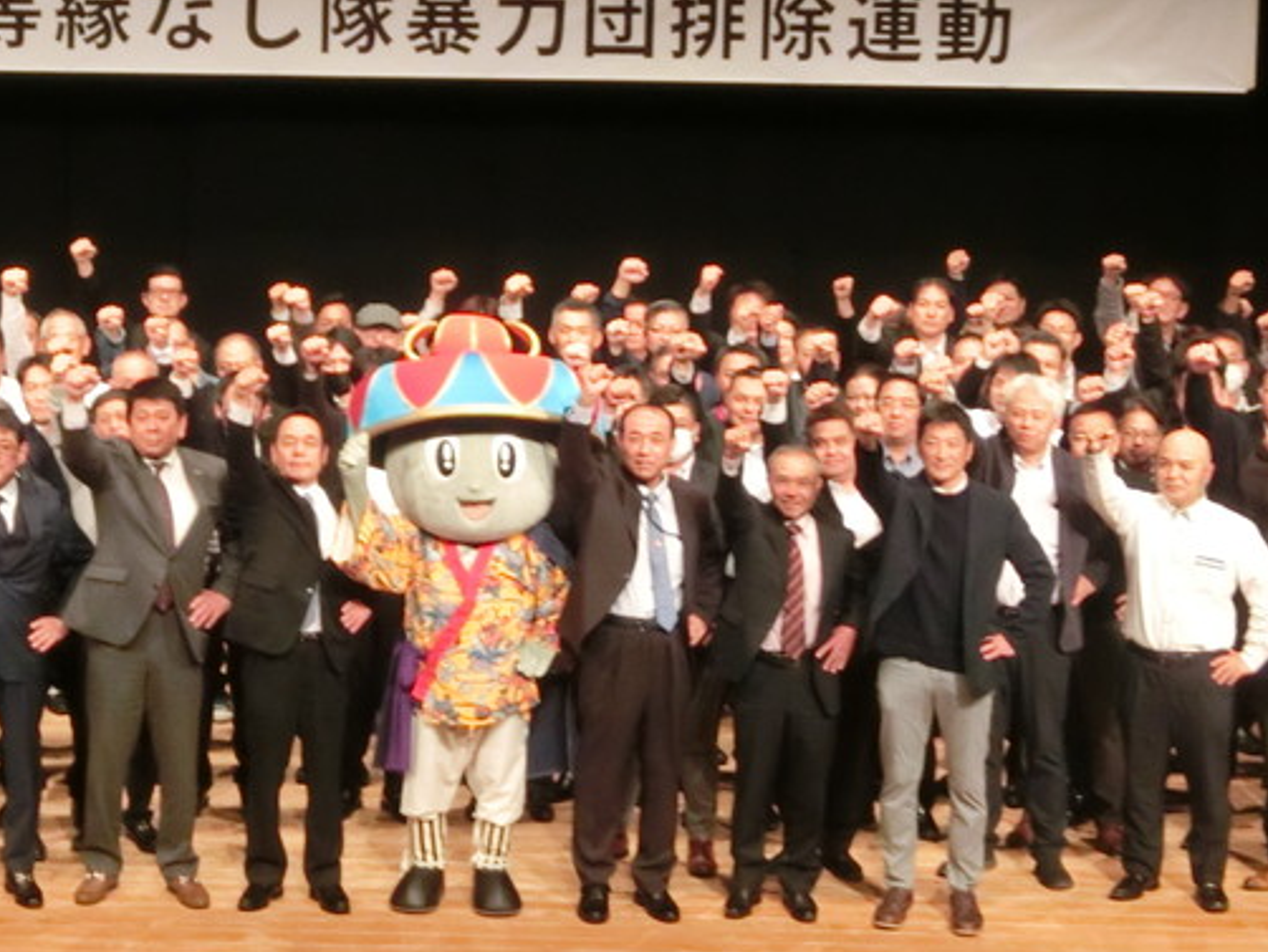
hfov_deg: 18.2
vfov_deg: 13.8
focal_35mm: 107
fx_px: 3921
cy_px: 197
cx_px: 224
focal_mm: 11.17
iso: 800
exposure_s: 1/50
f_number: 4.6
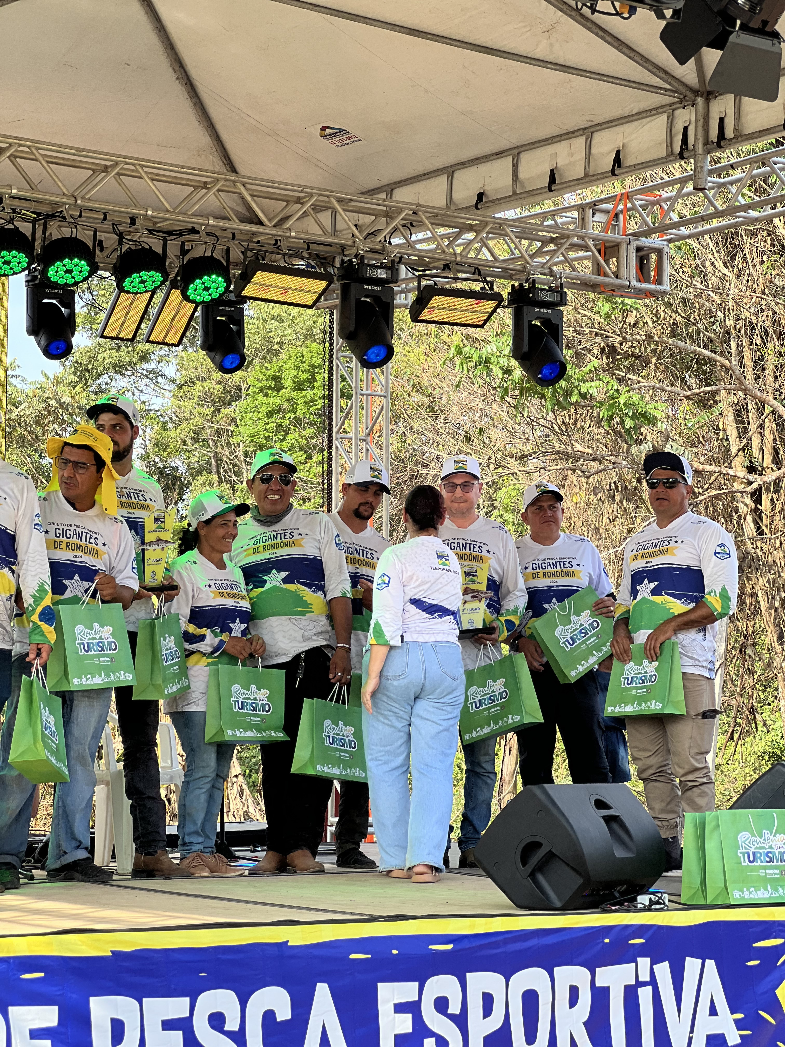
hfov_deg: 19.1
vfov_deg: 25.3
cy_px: 524
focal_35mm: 77
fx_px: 2328
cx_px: 392
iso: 20
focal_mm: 9
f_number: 2.8
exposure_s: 1/120
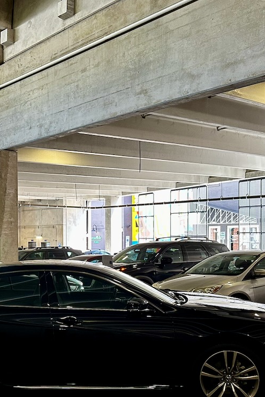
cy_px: 238
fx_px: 475
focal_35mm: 43
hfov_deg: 30.2
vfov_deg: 45.2
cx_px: 42
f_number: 1.78
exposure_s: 1/121
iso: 200
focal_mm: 6.86
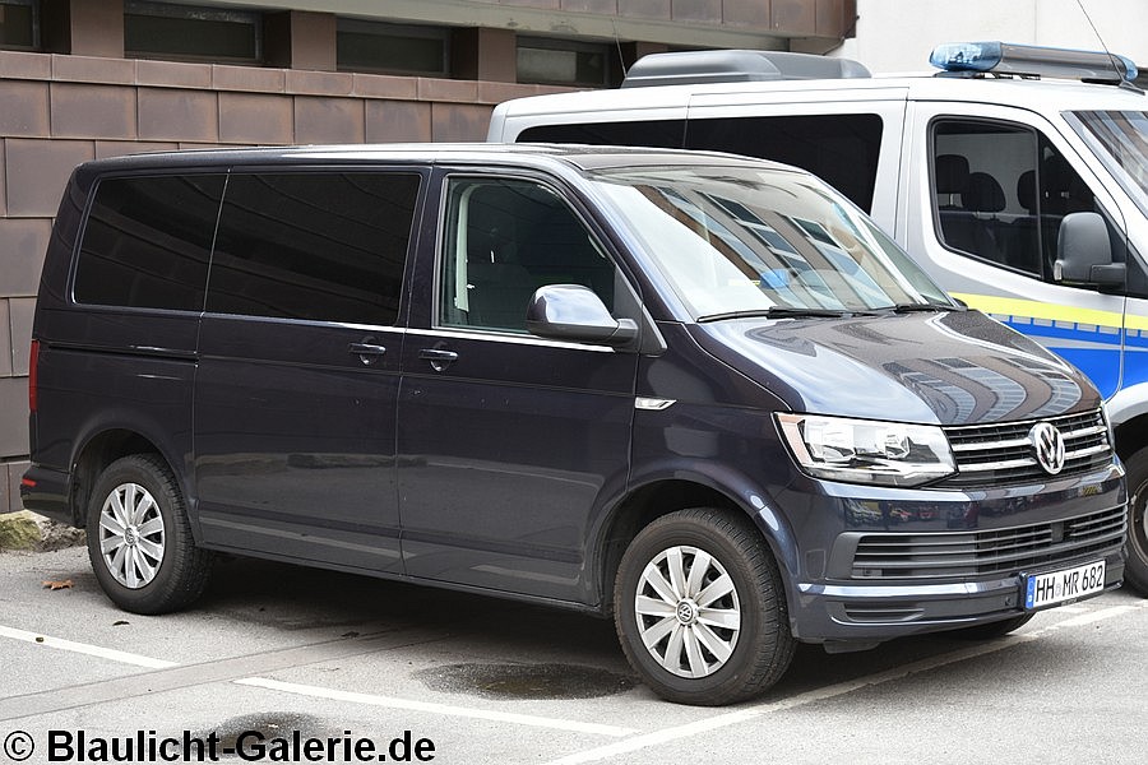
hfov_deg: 32.4
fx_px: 1977
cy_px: 382
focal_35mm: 62
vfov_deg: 21.9
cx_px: 574
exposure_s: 1/160
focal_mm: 62
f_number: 6.3
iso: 400
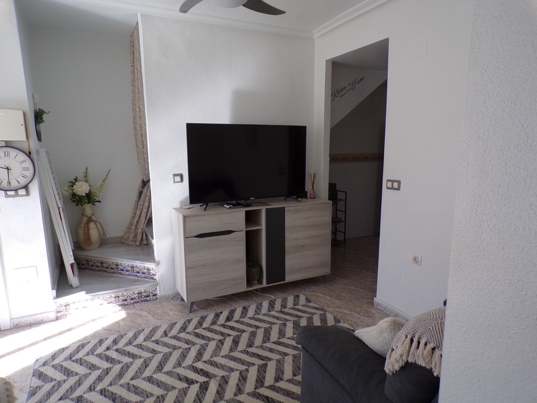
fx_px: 372
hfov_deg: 71.6
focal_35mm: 24
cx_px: 268
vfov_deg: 56.8
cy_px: 202
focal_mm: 4.3
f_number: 4.3
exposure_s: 1/90
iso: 80
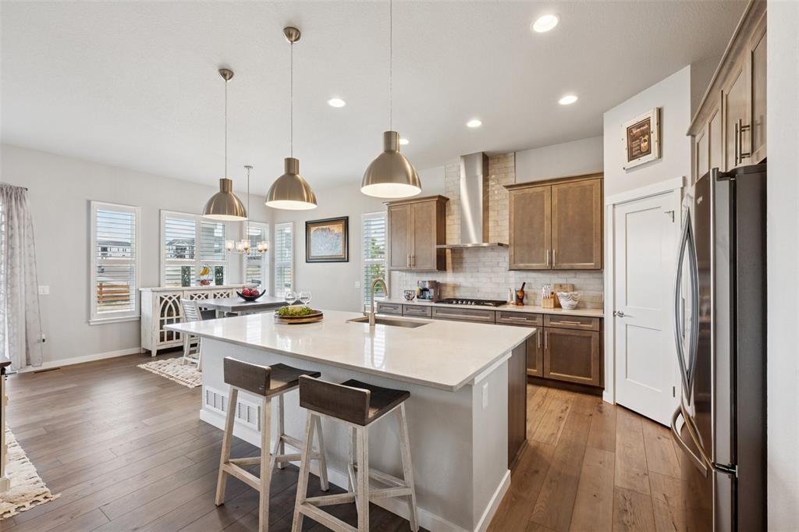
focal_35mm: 15
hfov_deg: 100.4
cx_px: 400
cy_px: 266
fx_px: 333
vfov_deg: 77.3
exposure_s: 1/8
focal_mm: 15
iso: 100
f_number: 11
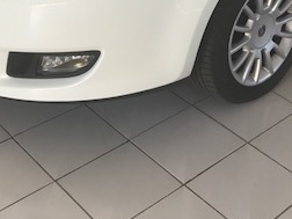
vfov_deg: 19.8
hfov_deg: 27.0
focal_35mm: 71
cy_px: -23
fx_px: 599
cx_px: 224
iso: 32
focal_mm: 3.99
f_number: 1.8
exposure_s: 1/50
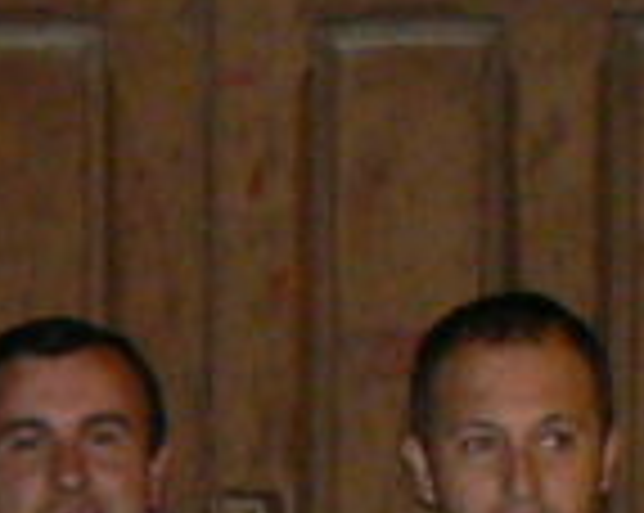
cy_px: 1310
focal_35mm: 282
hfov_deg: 6.9
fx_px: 5368
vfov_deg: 5.3
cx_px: 324
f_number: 2.8
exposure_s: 1/30
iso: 200
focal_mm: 6
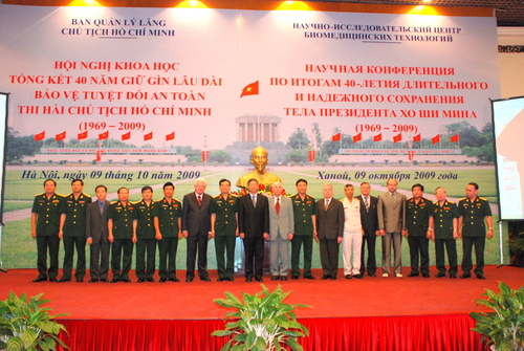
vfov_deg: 43.7
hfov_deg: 61.9
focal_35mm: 30
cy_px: 176
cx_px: 262
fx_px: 437
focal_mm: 20
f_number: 4.5
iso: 500
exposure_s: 1/30
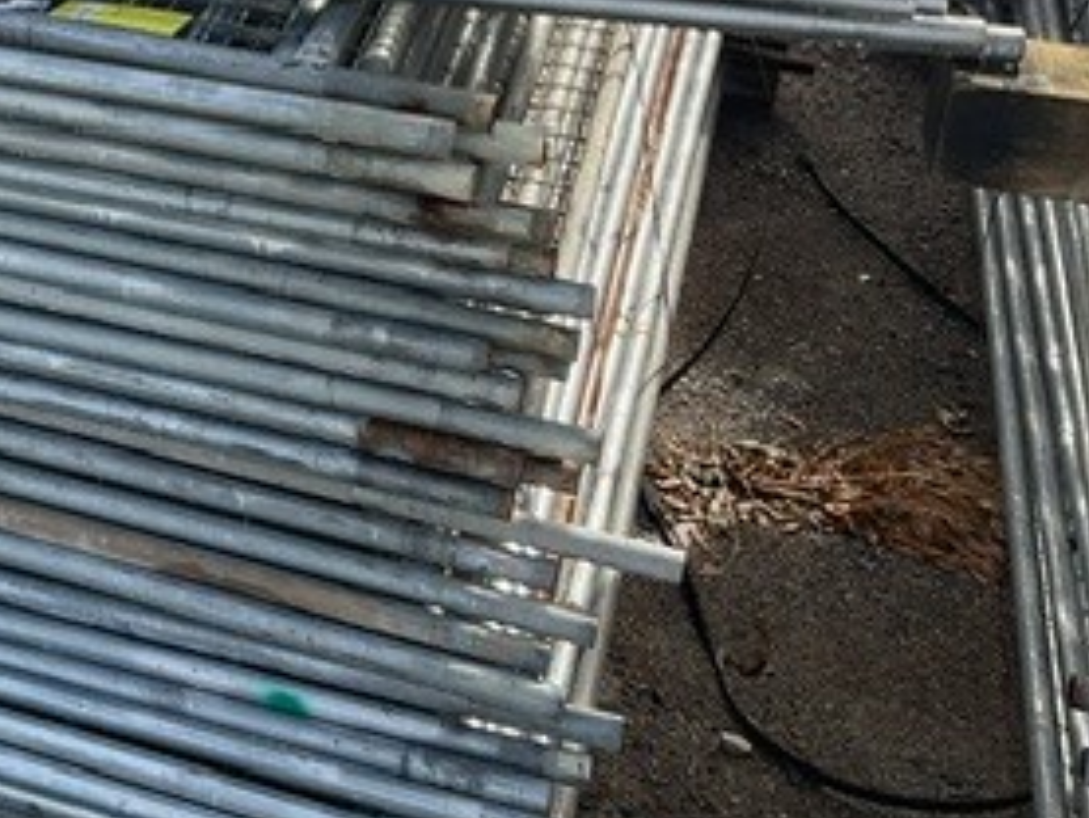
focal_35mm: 67
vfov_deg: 21.1
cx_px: -20
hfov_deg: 27.2
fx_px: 2109
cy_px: -28
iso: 16
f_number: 1.8
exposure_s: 1/759
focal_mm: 3
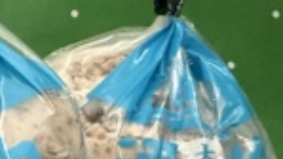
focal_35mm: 84
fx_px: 631
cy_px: 97
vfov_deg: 14.4
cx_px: -72
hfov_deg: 22.9
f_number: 2.2
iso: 400
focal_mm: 2.22
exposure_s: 1/60
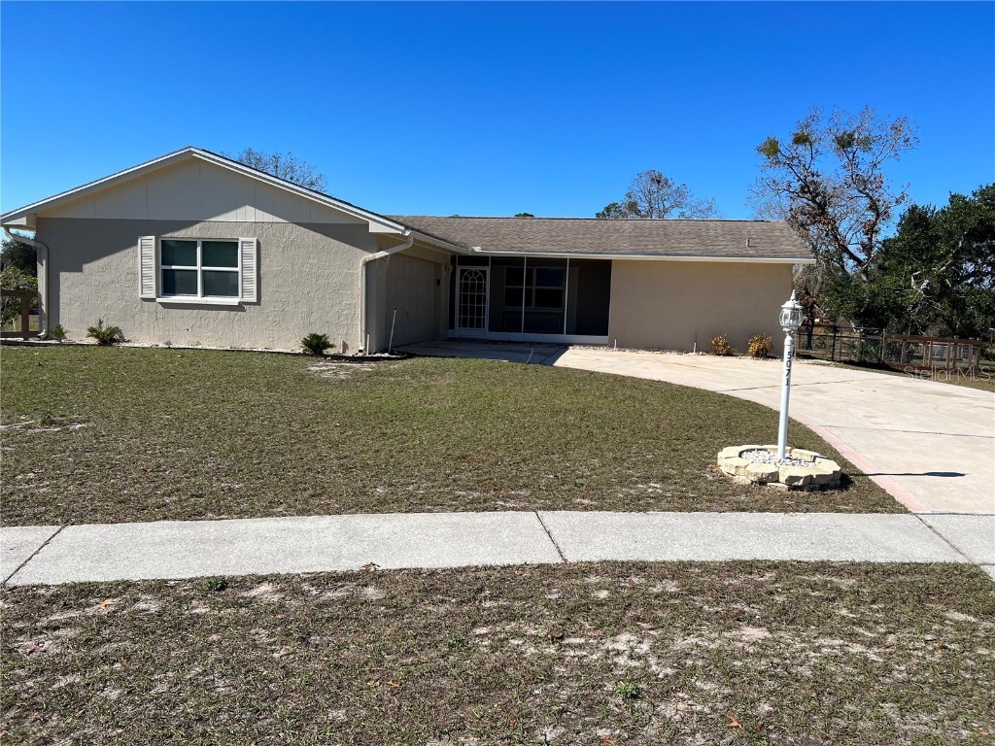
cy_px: 373
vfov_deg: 53.1
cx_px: 498
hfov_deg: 67.3
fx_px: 747
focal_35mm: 26
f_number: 1.5
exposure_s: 1/5587
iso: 50
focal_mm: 5.7
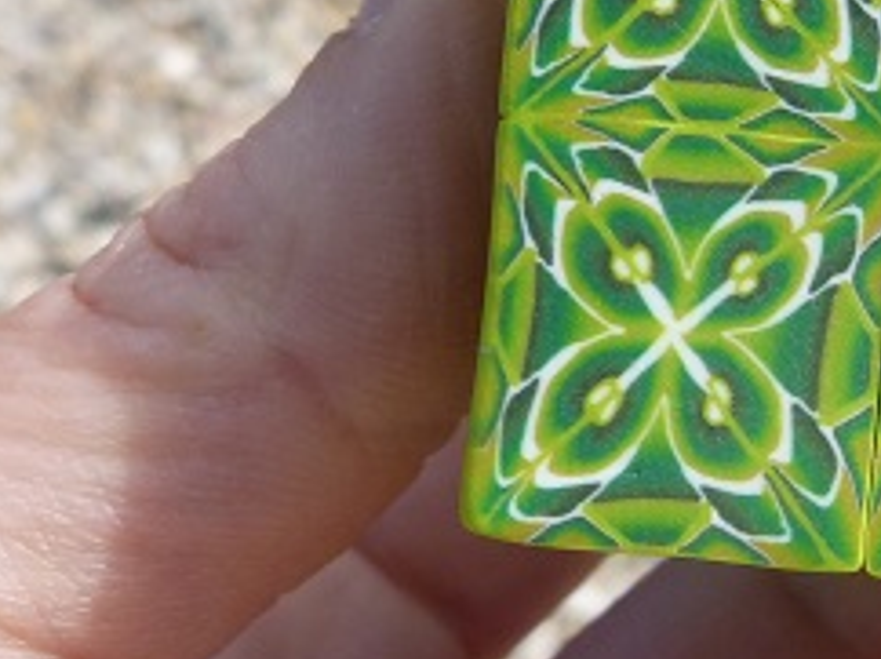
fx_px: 1576
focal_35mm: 62
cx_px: 892
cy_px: 189
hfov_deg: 29.1
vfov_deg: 23.4
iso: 100
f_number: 4
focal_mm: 4.5
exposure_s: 1/640
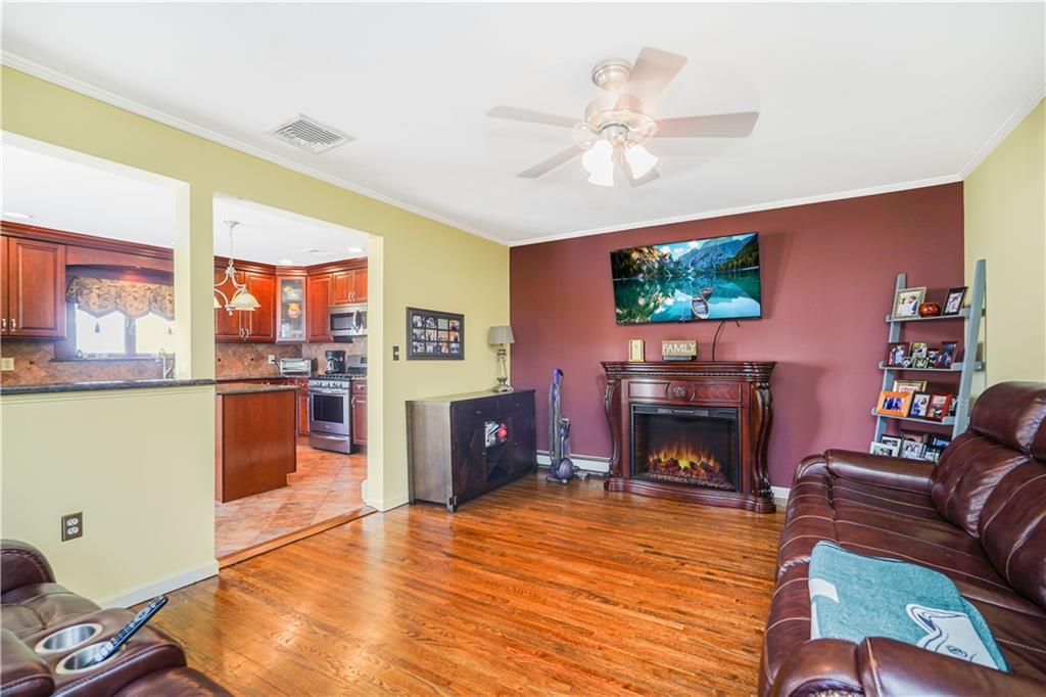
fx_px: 465
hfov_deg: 96.8
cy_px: 348
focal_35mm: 16
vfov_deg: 73.7
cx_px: 523
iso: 50
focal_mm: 16
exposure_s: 1/8
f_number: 4
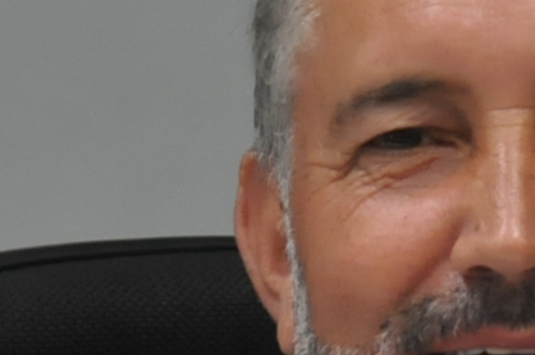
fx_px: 9709
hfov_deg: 3.2
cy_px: 458
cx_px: 628
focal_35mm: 655
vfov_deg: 2.1
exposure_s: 1/160
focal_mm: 85
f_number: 5.6
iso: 2000
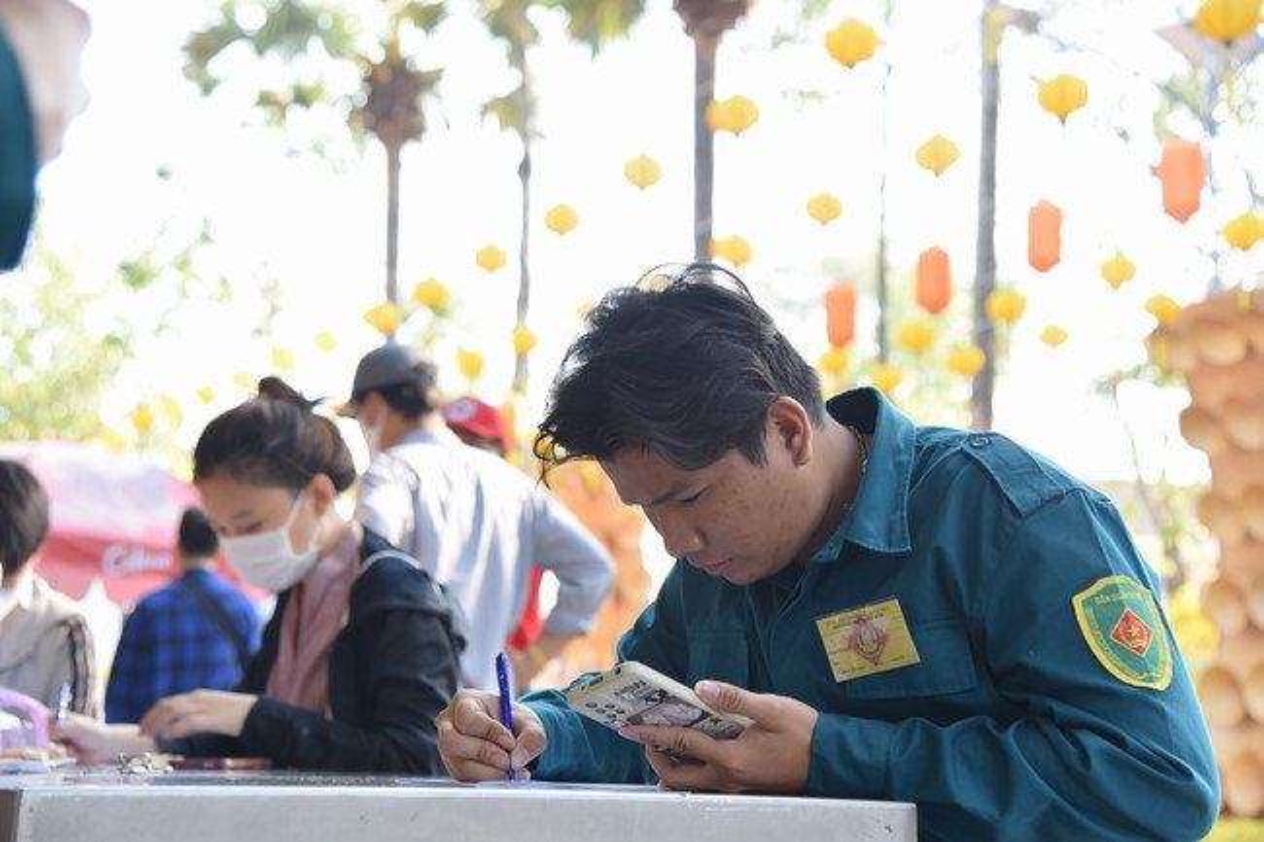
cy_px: 421
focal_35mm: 65
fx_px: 2282
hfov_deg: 31.0
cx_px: 632
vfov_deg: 20.9
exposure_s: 1/100
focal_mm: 65
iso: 250
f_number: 5
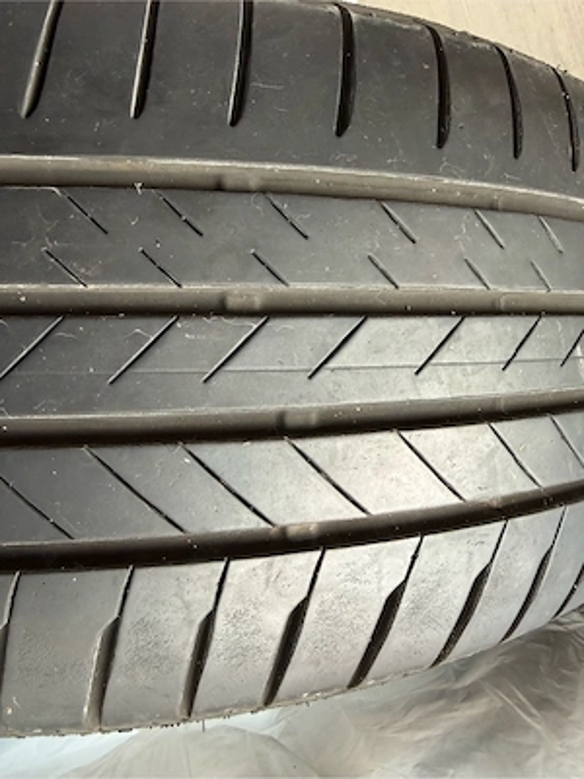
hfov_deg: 56.8
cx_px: 292
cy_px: 390
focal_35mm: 24
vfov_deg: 71.6
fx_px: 540
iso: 320
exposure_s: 1/99
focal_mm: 2.22
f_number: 2.2
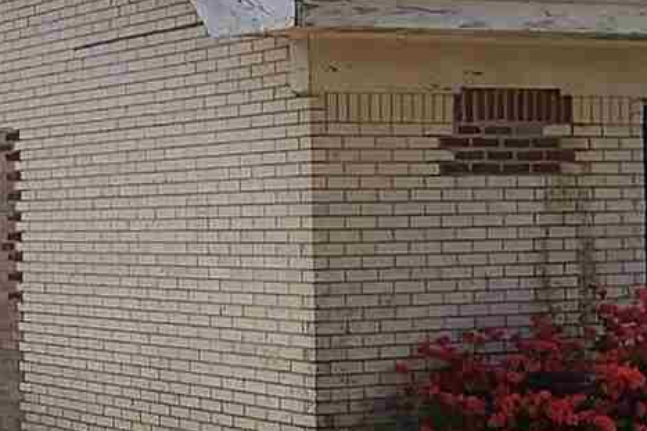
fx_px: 1599
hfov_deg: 20.6
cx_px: -224
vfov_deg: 15.3
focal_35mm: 89
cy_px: 238
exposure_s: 1/4142
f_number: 2.2
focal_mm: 2.2
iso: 50
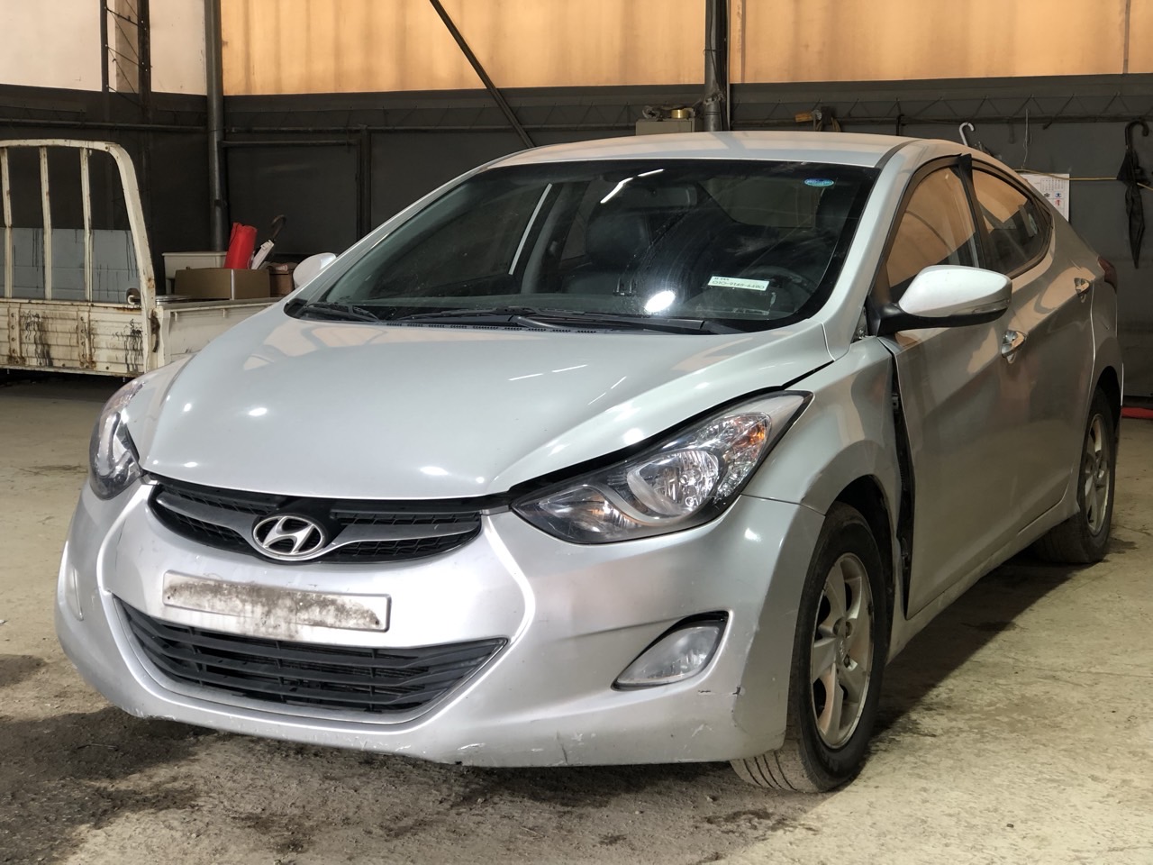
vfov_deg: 25.7
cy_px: 432
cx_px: 576
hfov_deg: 33.8
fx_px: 1899
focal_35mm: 57
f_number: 2.8
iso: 100
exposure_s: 1/120
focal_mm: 6.6
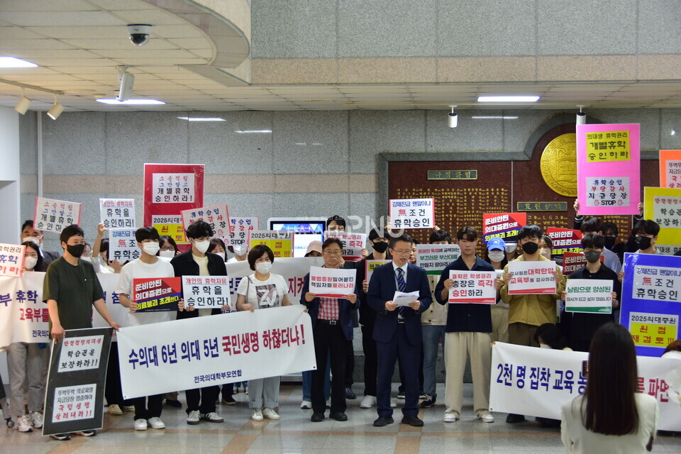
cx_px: 340
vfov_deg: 19.7
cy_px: 227
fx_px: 1305
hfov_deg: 29.2
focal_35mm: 69
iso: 640
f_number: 4.5
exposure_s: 1/40
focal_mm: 46
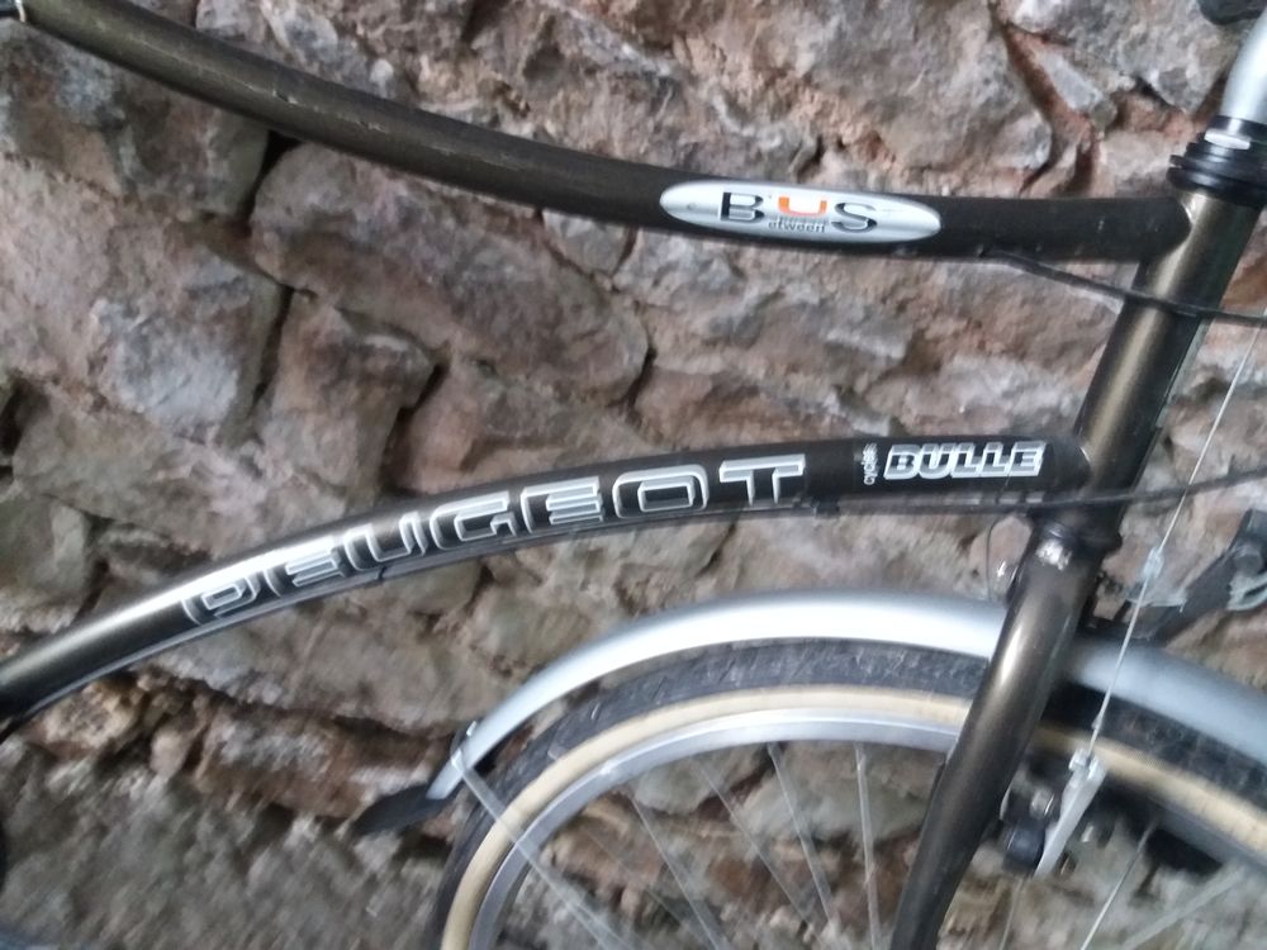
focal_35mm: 28
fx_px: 1025
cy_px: 475
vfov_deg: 49.7
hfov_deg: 63.4
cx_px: 634
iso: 400
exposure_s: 1/17
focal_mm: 3.7
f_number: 1.9
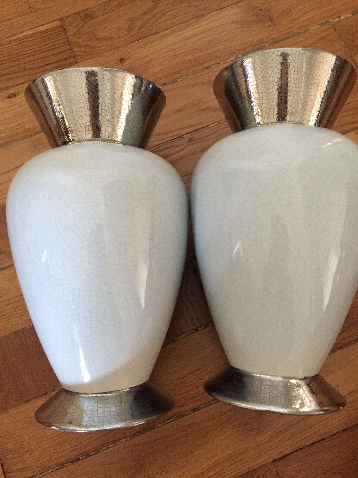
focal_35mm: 29
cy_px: 239
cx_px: 179
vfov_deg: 61.7
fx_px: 400
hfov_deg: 48.2
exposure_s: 1/17
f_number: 2.2
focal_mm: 4.15
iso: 320
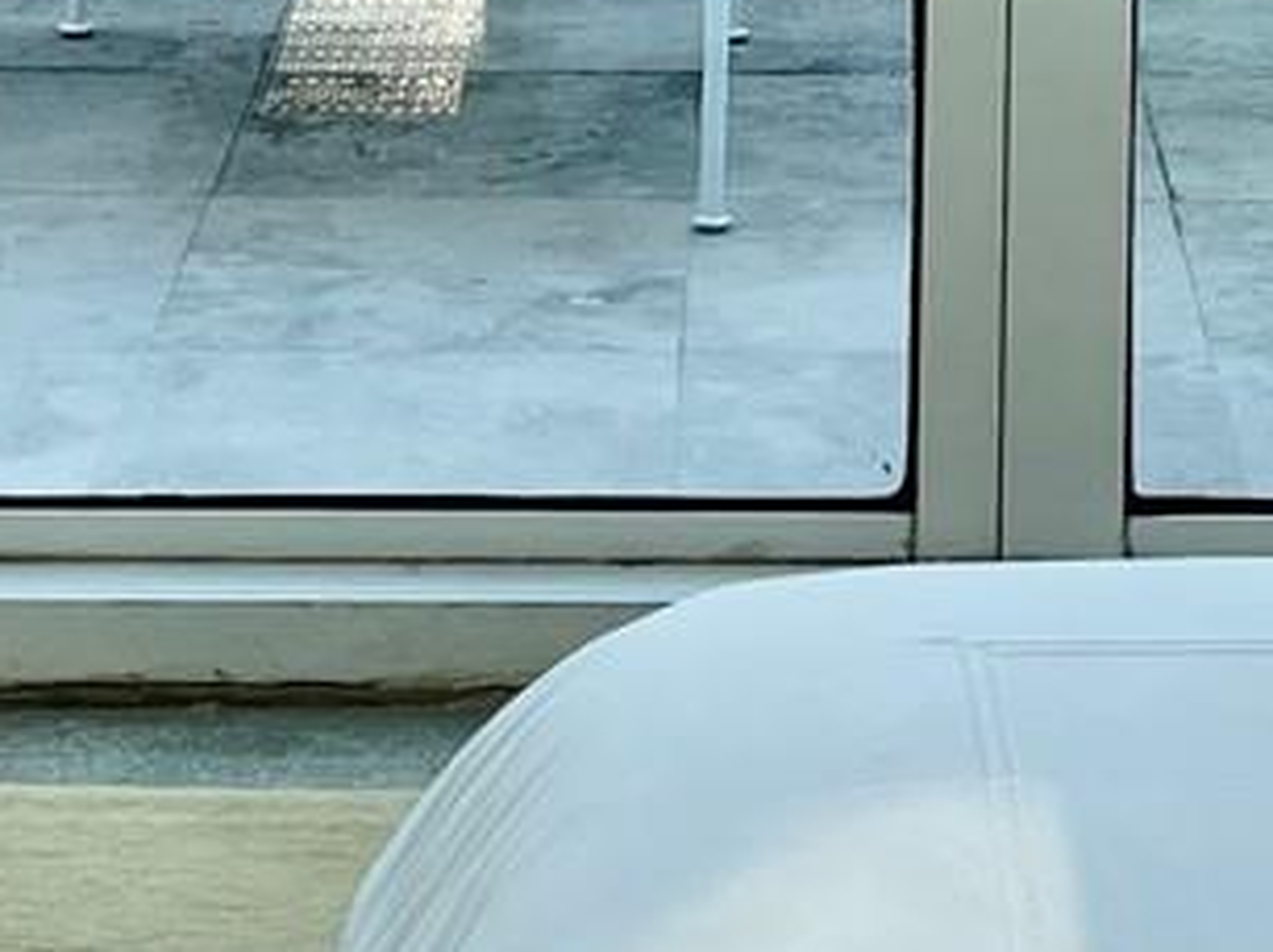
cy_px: -1093
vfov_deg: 9.9
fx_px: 4997
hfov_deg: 14.5
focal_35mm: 136
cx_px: 953
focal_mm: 5.7
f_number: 1.5
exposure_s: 1/803
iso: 50
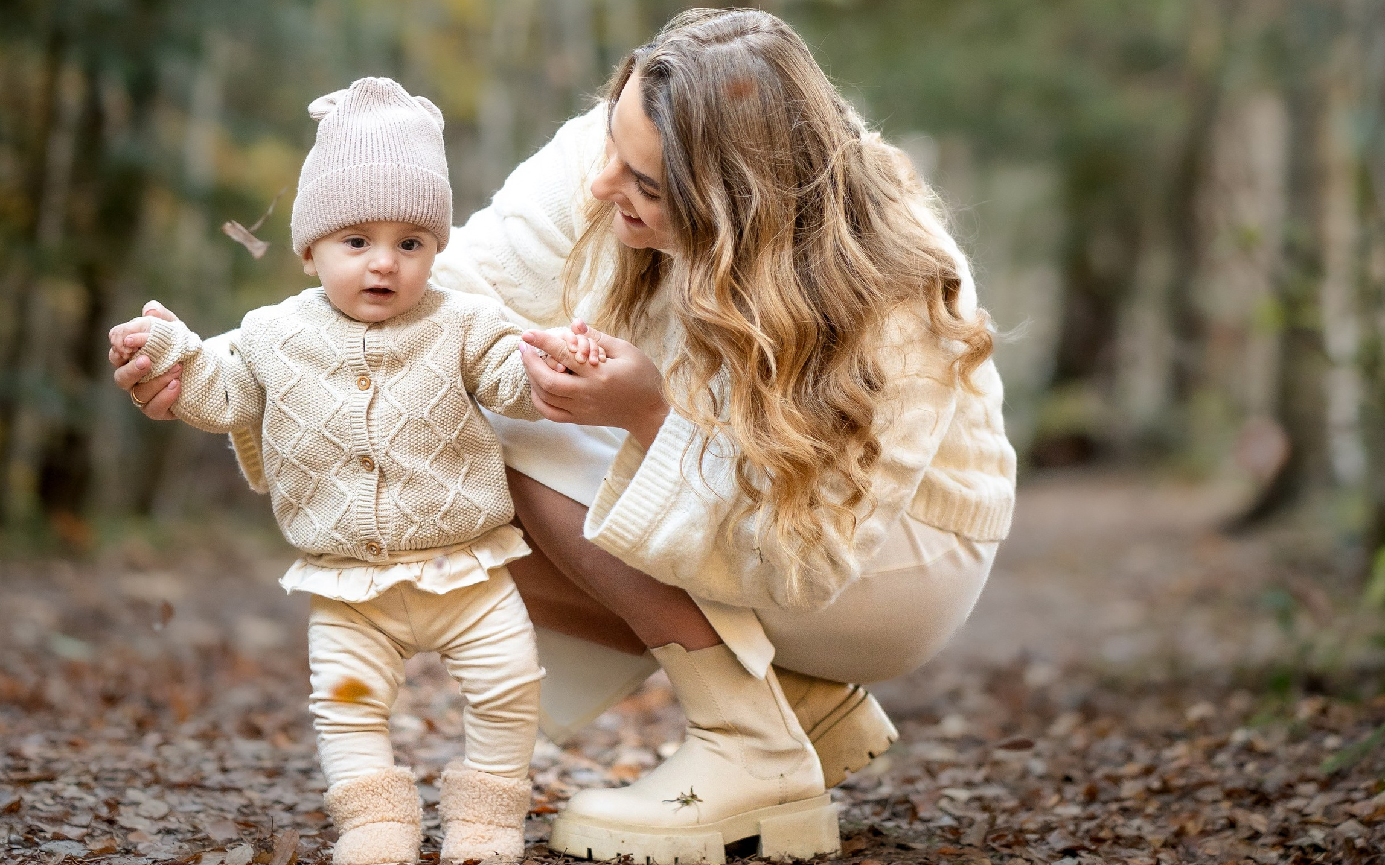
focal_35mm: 145
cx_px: 683
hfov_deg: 14.4
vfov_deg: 9.0
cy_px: 22
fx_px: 5473
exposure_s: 1/320
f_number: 2
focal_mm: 85
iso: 1000
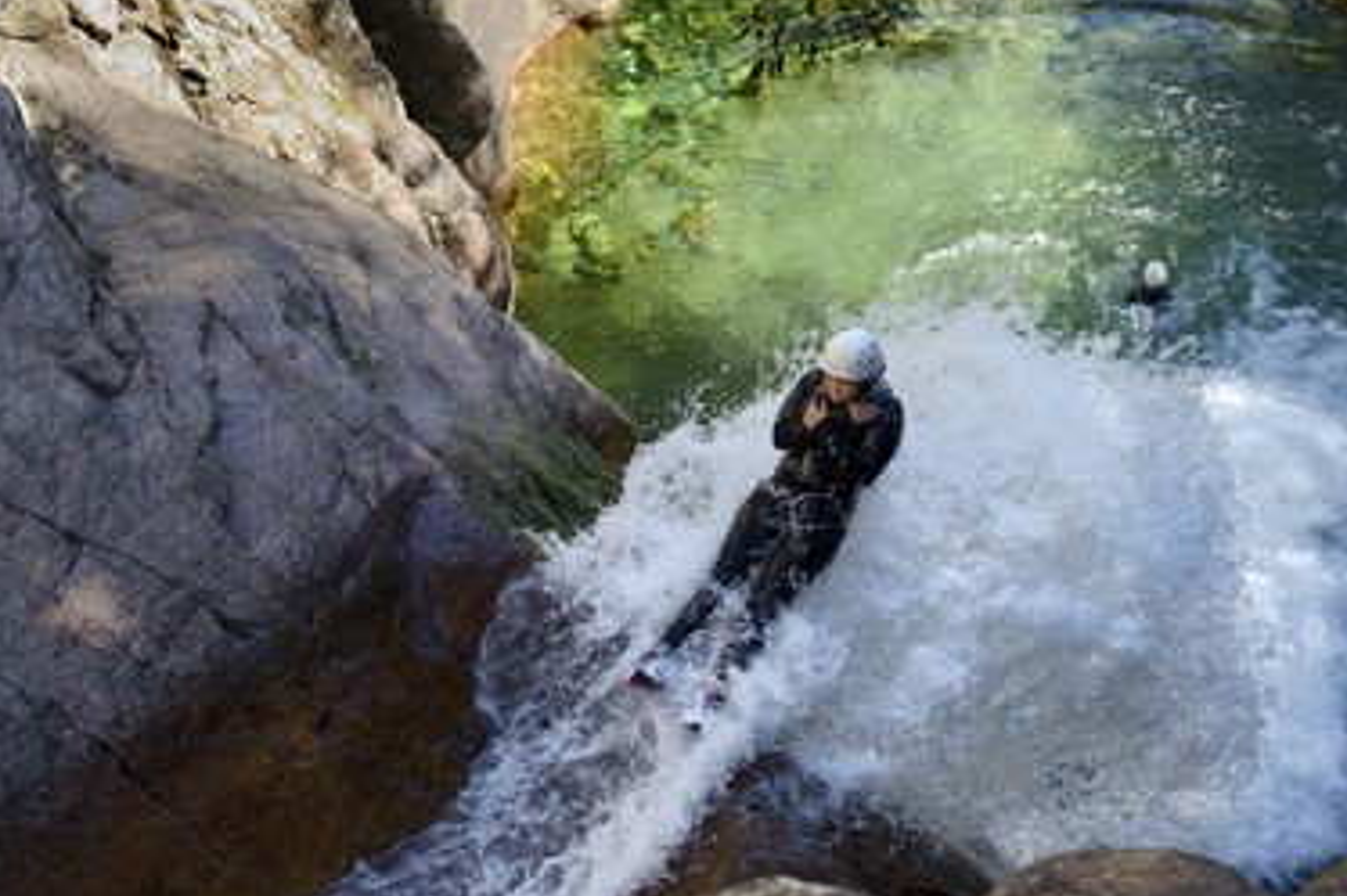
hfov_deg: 53.1
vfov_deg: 36.8
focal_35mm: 36
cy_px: 489
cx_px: 726
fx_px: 1346
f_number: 4
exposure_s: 1/800
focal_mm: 32
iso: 800
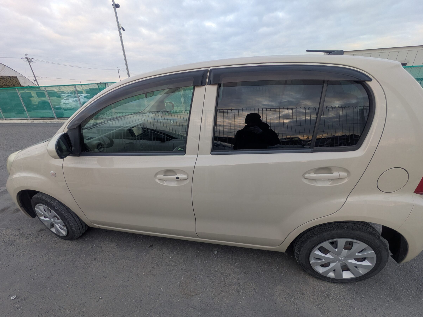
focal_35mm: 15
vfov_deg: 81.7
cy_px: 167
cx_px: 211
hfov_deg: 98.2
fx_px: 183
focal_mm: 1.83
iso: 48
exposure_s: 1/120
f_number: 2.2
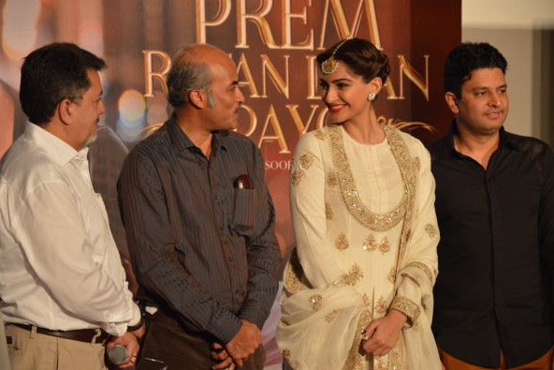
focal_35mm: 160
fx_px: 2455
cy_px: 184
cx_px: 275
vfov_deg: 8.6
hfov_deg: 12.9
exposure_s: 1/60
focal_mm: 105
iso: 1250
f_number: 5.6
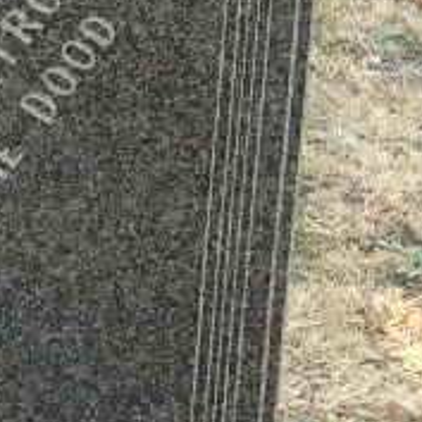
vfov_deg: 7.4
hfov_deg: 7.2
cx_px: -322
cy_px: 60
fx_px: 3269
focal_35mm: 237
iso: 100
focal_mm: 12.2
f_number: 3.9
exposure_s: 1/100
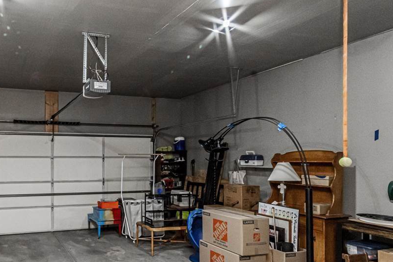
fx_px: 262
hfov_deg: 67.3
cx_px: 82
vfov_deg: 52.9
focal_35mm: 24
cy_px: 151
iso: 1250
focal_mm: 10
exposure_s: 1/60
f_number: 14
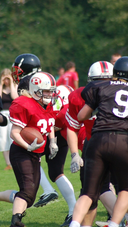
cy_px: 113
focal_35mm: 569
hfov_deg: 2.1
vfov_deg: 3.8
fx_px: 3431
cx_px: 21
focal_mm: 240
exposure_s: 1/1000
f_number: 5.3
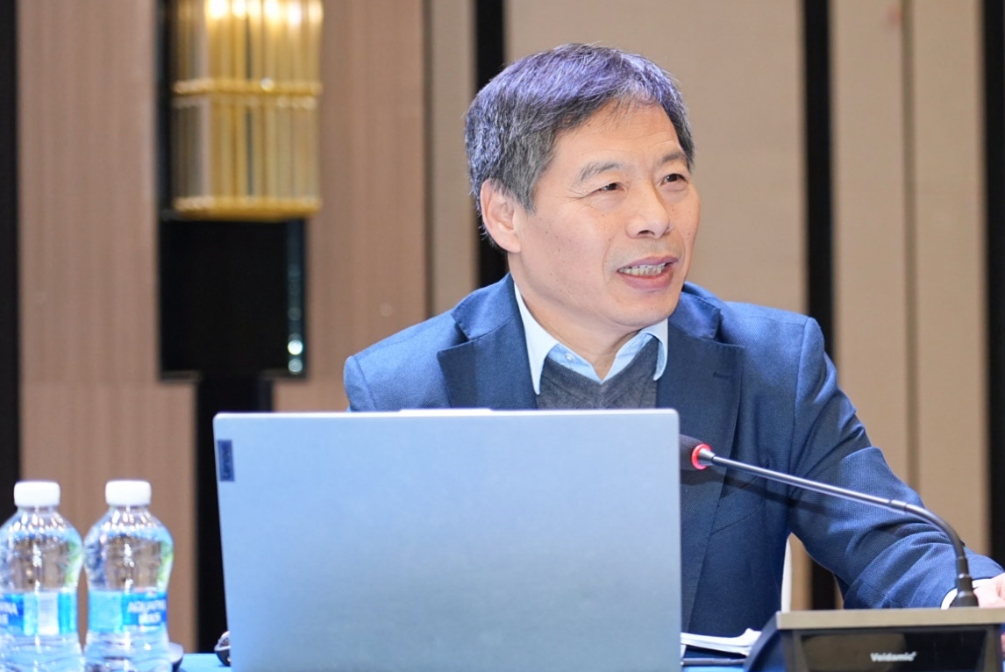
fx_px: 4135
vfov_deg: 9.3
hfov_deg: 13.8
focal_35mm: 148
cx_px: 678
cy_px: 287
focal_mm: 105
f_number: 4
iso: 2000
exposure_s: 1/200
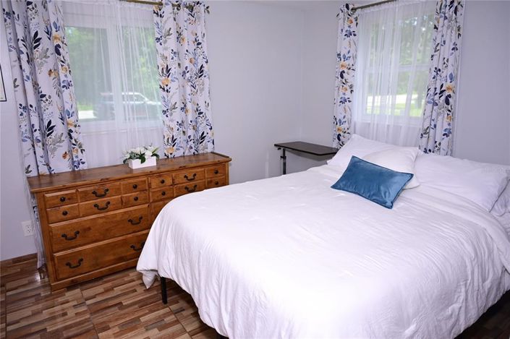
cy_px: 170
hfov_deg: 73.8
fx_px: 340
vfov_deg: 53.1
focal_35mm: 24
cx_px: 255
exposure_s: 1/60
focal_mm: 16
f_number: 4
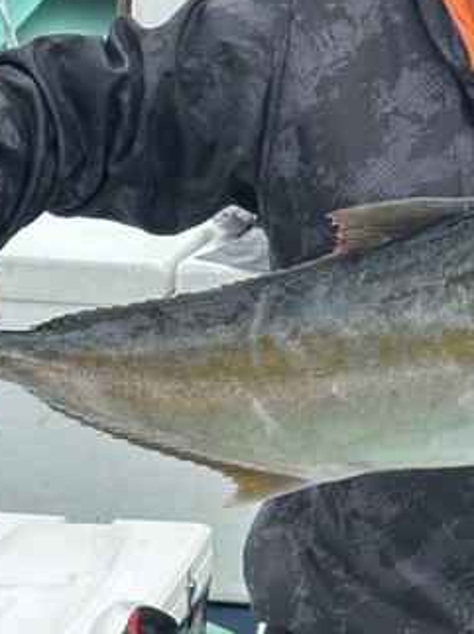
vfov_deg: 14.3
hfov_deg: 10.6
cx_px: 505
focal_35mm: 138
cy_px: 356
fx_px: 2523
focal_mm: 5.96
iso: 32
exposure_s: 1/865
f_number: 1.6
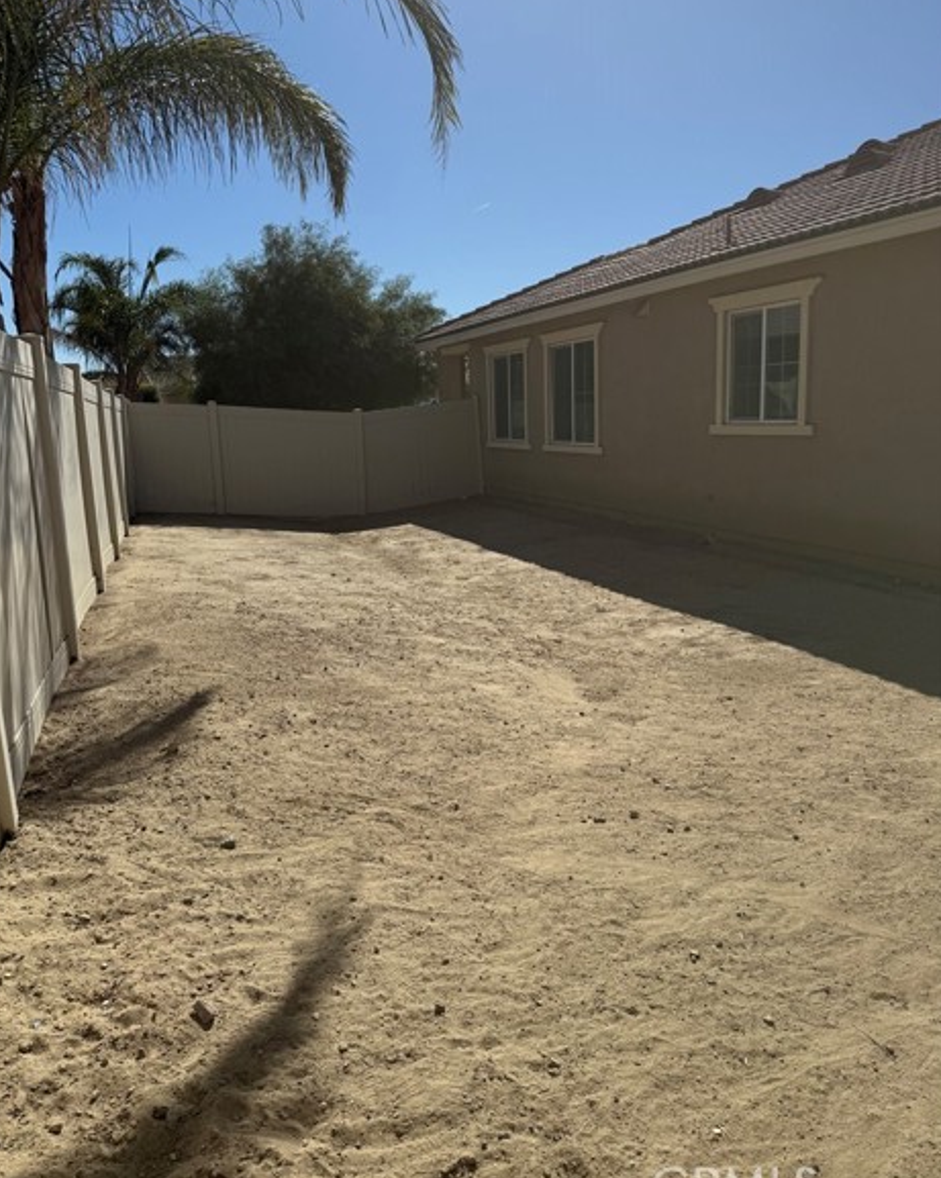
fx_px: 906
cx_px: 463
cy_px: 561
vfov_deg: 66.0
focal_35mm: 26
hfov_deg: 54.9
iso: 80
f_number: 1.78
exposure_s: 1/9091
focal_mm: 6.76
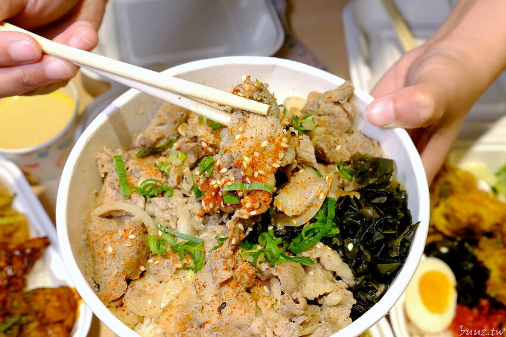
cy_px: 168
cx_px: 253
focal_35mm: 27
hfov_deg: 67.4
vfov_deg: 47.9
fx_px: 379
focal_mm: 18
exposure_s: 1/125
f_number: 5.6
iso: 1250
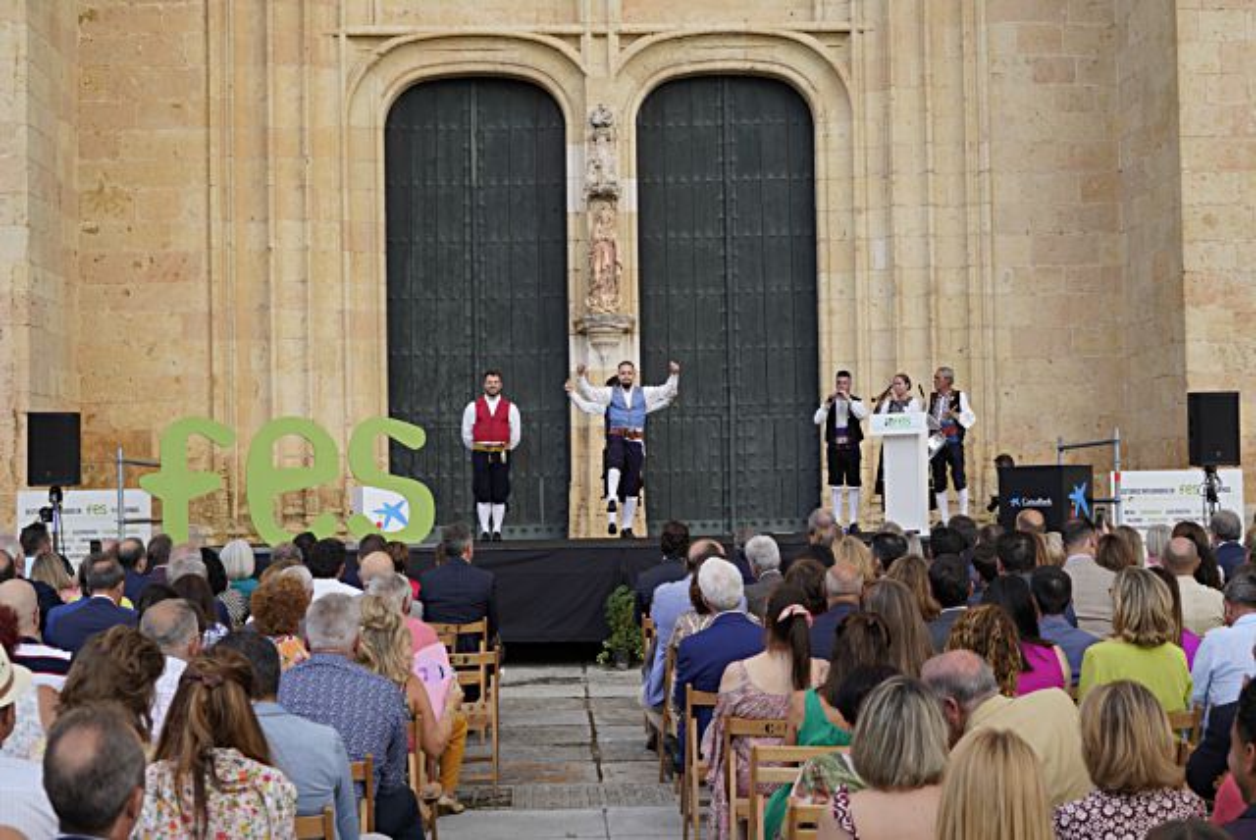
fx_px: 2060
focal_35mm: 59
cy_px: 420
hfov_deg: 33.9
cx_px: 628
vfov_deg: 23.0
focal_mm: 59
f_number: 10
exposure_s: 1/200
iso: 400
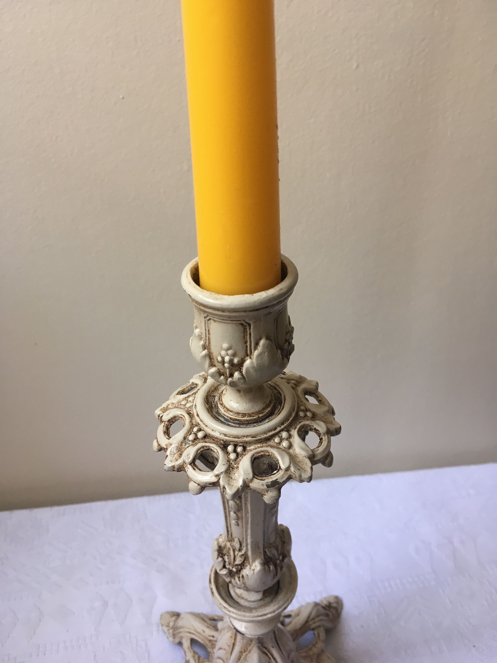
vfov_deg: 61.7
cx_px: 248
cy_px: 332
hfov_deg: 48.2
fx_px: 555
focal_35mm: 29
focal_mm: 4.15
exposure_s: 1/33
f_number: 2.2
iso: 80
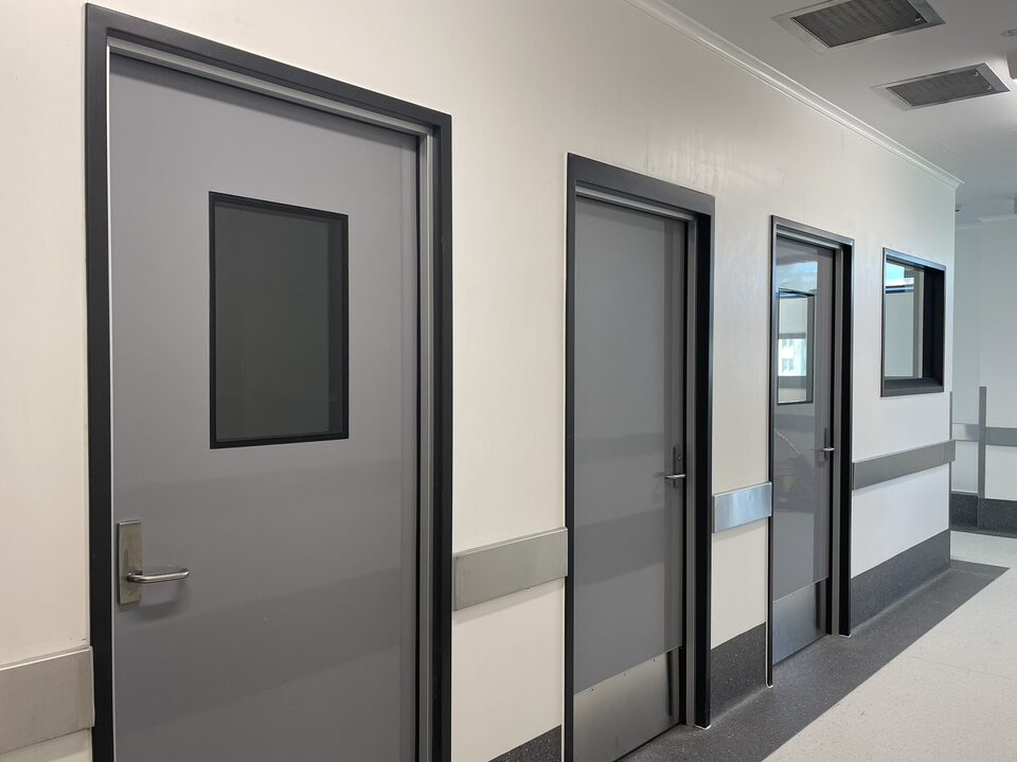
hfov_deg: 67.3
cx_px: 508
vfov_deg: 53.0
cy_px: 381
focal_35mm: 26
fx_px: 763
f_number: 1.6
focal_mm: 5.1
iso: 64
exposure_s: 1/100
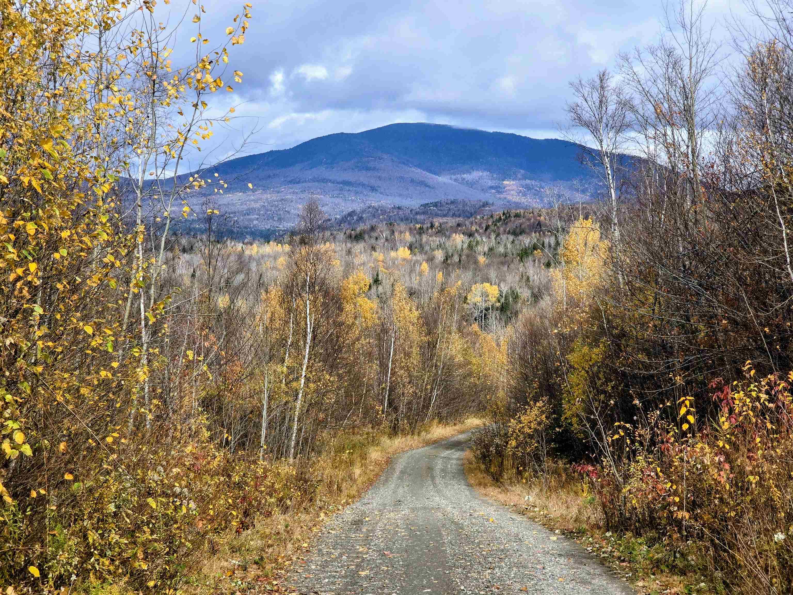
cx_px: 396
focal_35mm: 69
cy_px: 298
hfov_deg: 28.2
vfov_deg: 21.3
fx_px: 1581
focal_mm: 7.9
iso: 50
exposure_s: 1/2010
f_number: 2.4
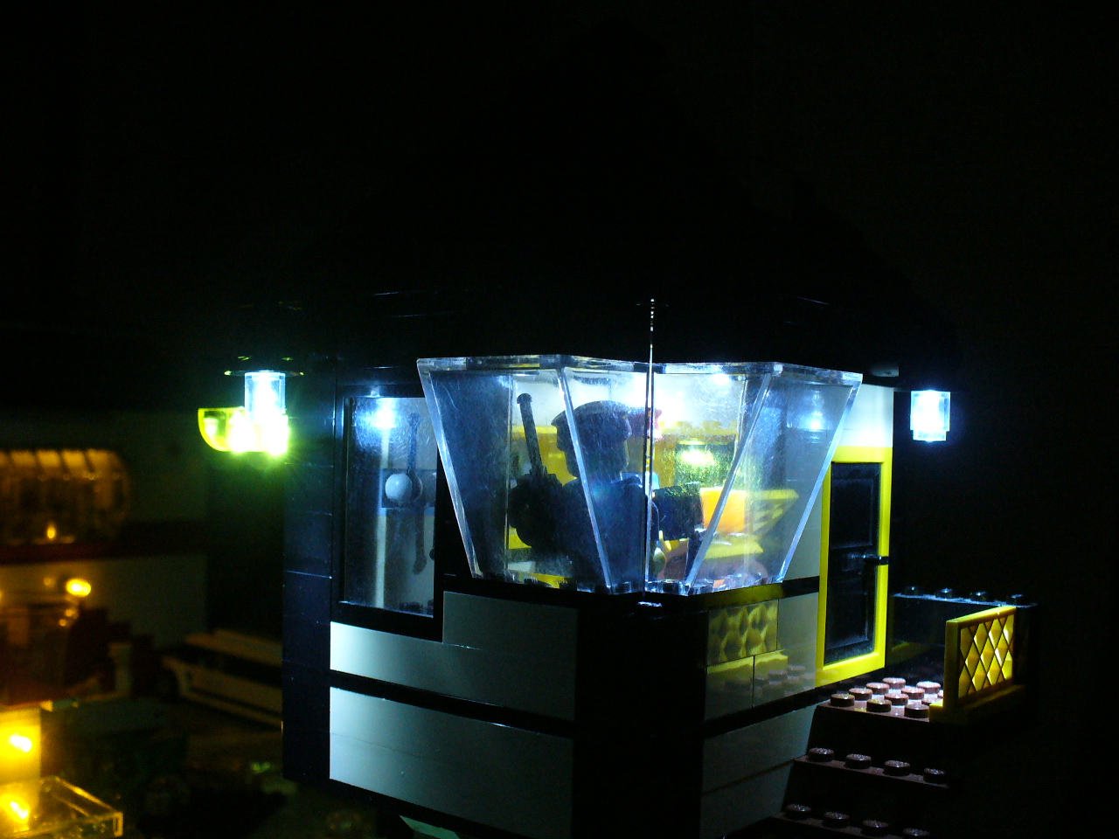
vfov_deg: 38.7
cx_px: 560
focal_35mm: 37
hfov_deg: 50.1
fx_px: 1196
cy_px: 420
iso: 200
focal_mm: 6.1
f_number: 2.8
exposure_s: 1/2
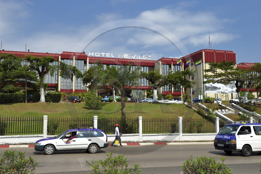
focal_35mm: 34
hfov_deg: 55.8
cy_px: 87
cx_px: 130
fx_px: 246
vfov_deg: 38.9
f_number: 10
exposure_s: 1/1000
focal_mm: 34
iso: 400
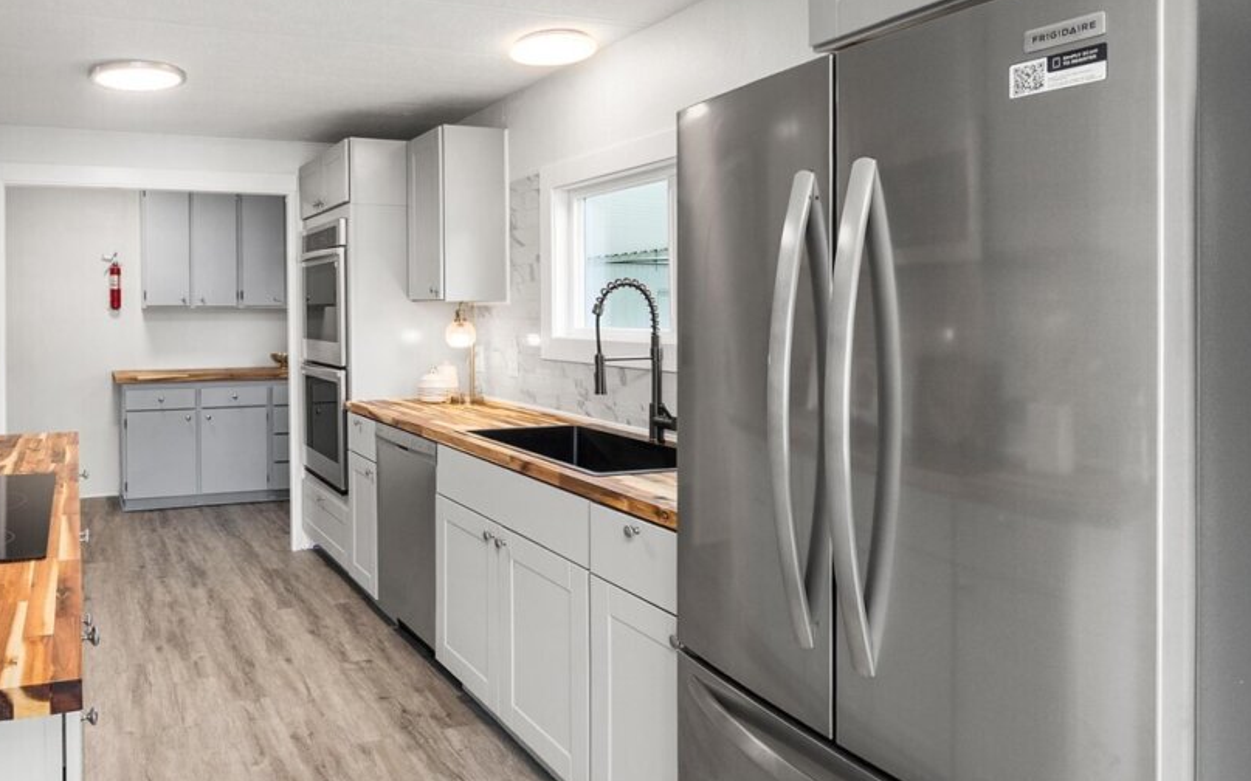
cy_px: 332
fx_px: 784
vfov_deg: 52.8
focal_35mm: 23
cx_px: 346
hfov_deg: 72.9
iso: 200
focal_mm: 13
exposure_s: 1/60
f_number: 7.1
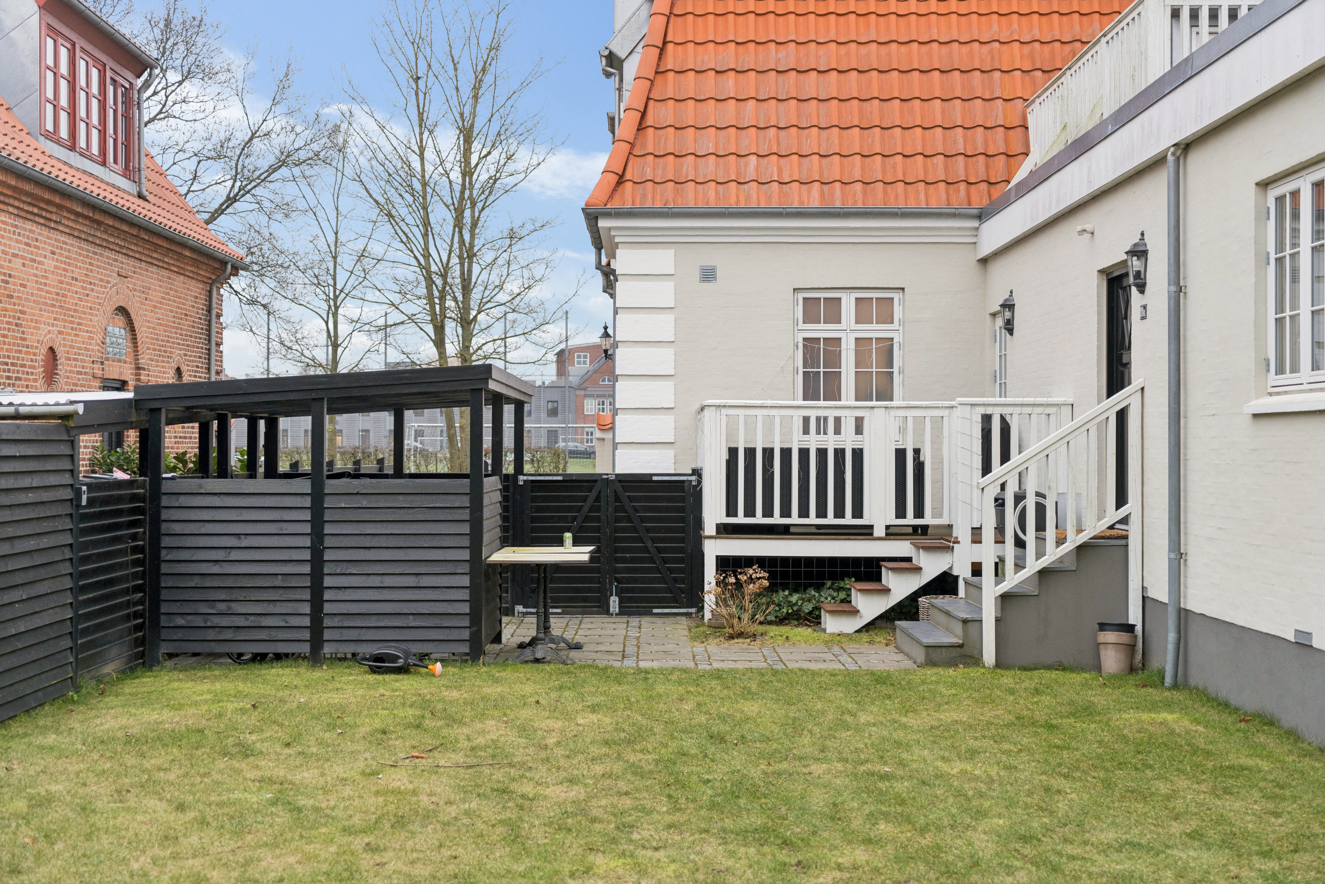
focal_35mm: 46
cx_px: 662
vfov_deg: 29.2
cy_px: 442
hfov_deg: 42.7
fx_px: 1693
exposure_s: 1/200
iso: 800
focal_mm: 46
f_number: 4
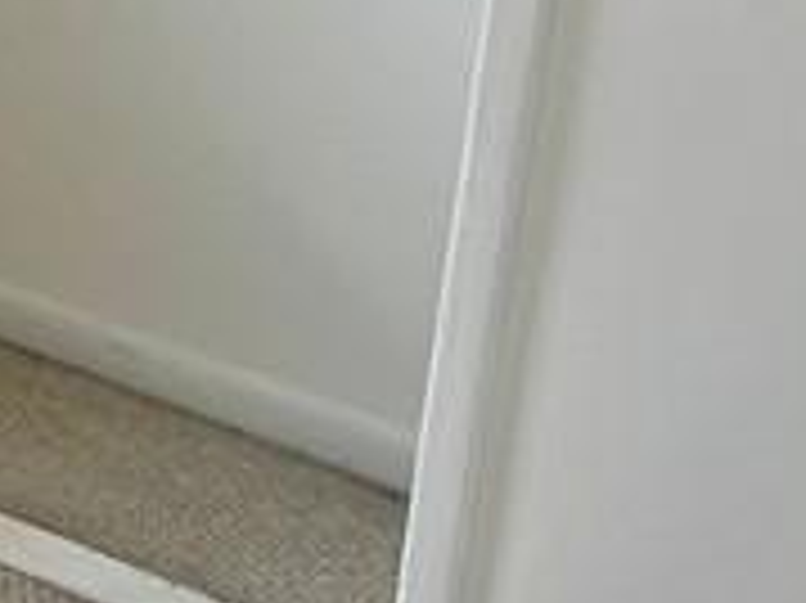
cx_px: -874
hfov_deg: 11.7
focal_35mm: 149
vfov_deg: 9.8
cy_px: -180
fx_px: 3467
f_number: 1.6
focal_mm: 4.2
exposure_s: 1/130
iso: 32
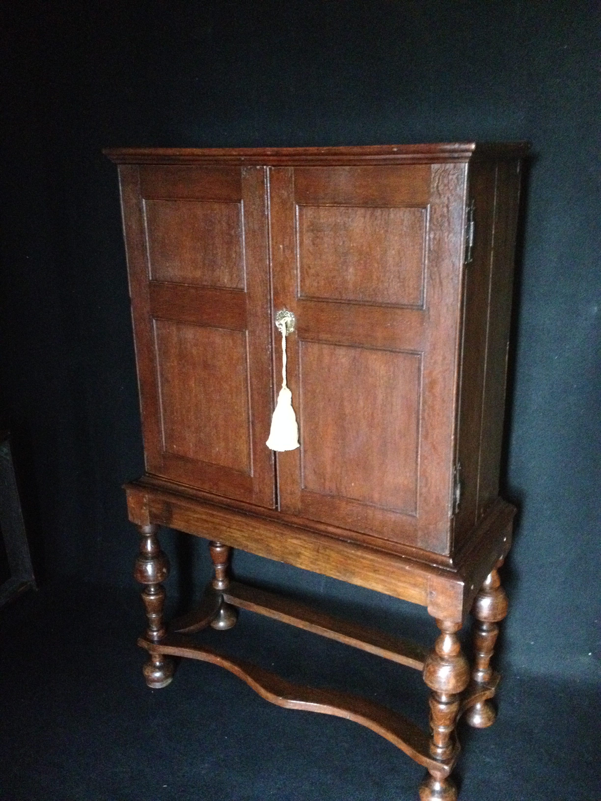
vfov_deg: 52.6
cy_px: 400
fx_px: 810
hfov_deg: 40.7
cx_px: 300
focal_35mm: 35
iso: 800
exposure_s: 1/15
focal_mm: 4.28
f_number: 2.4
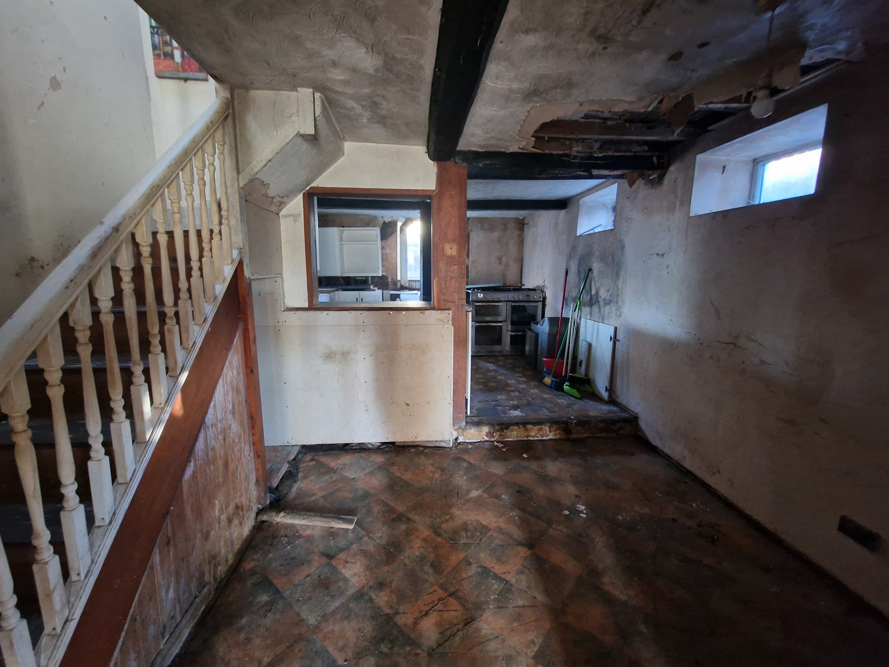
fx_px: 334
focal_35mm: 13
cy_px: 334
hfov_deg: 106.2
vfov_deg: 89.9
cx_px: 444
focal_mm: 2.2
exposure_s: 1/24
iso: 800
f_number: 2.2
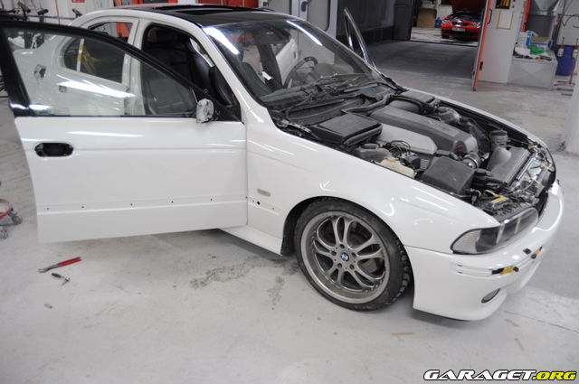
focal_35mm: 27
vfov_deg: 47.8
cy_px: 192
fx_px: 434
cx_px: 290
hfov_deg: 67.4
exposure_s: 1/40
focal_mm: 18
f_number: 3.5
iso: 400
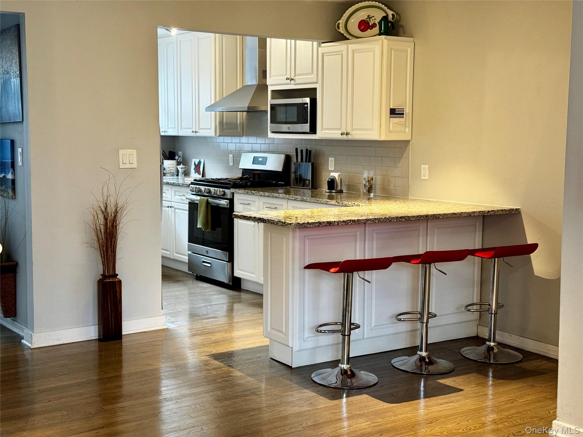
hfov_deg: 39.7
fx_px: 808
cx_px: 292
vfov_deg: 30.3
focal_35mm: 48
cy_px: 218
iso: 160
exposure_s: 1/60
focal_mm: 6.76
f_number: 1.78
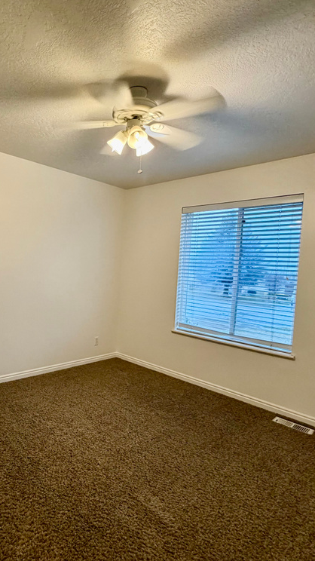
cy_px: 277
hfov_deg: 50.3
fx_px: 312
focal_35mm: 21
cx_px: 63
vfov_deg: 83.9
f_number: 2.2
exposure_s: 1/60
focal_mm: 2.22
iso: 250
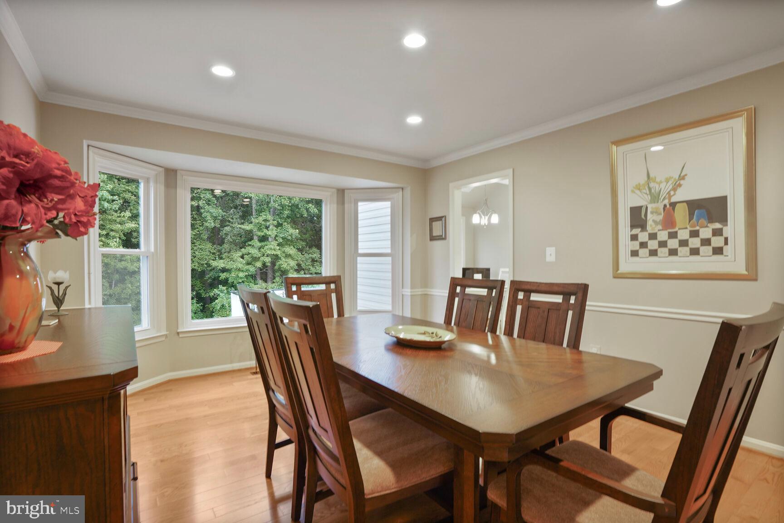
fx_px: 348
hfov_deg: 96.7
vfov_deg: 73.7
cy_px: 262
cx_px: 392
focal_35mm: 16
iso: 800
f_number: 8
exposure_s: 1/2
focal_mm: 16
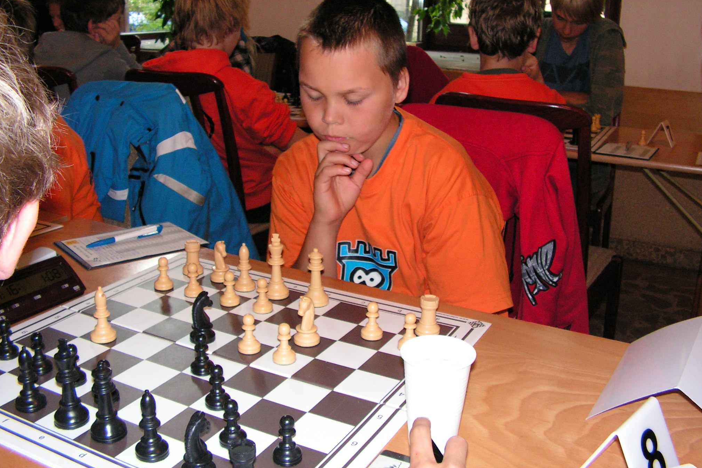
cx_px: 353
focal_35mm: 38
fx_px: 741
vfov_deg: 35.0
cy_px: 203
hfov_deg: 50.7
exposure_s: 1/40
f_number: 3.2
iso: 200
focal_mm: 6
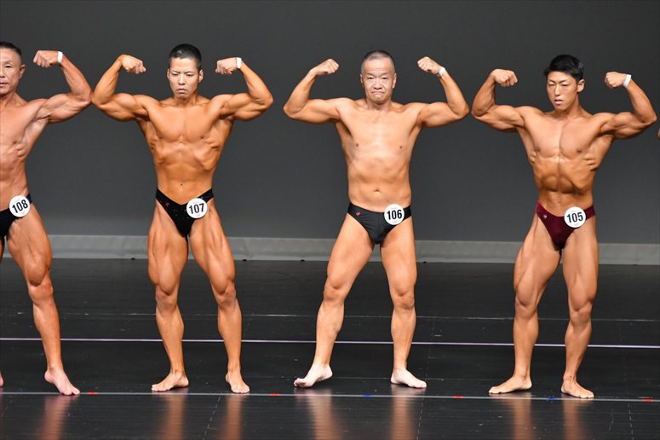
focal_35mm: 315
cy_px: 220
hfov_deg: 6.5
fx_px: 5772
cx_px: 330
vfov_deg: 4.4
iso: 4000
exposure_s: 1/400
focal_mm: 210
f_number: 5.6
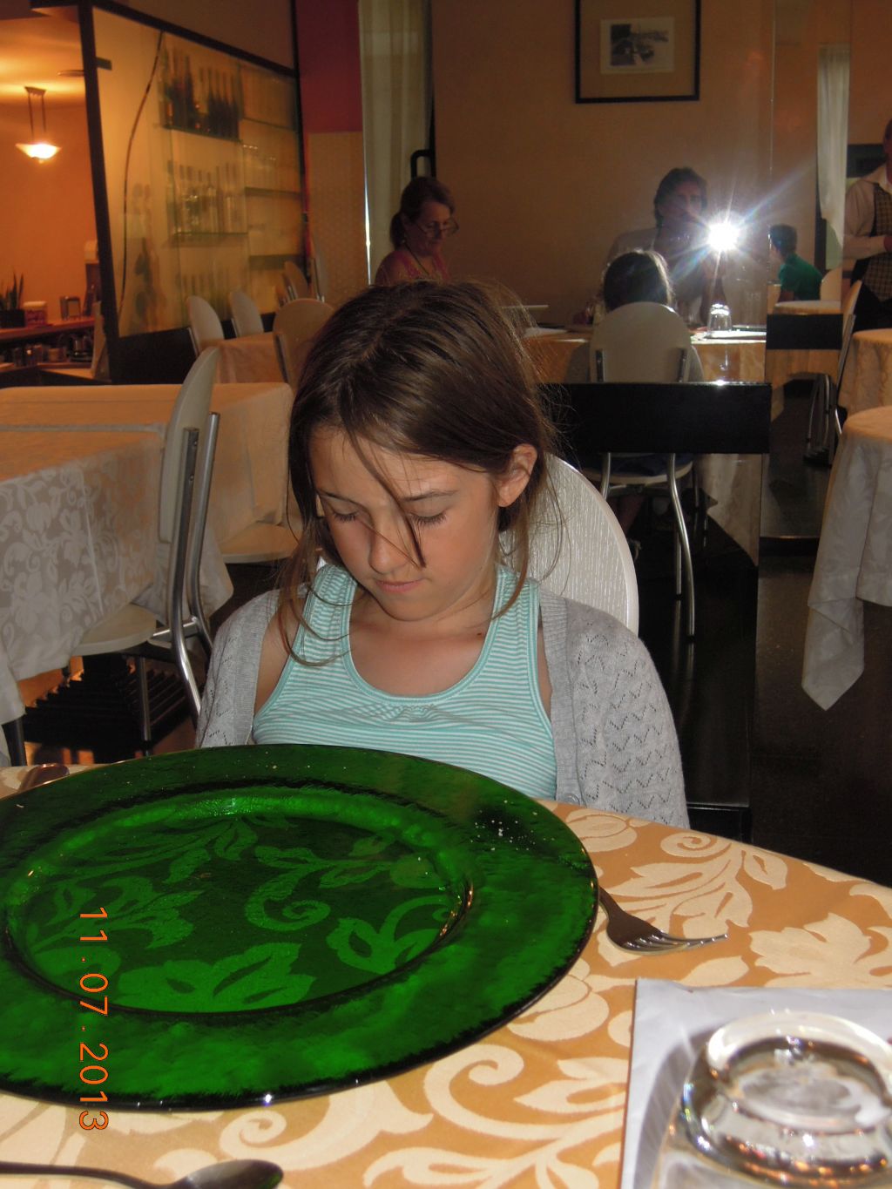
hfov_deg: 36.0
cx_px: 446
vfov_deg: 46.8
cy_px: 594
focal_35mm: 40
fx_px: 1374
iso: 200
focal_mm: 7.2
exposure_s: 1/40
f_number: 3.3
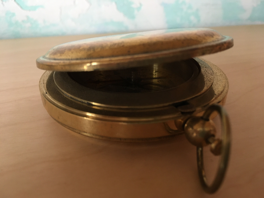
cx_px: 132
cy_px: 99
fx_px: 221
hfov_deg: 61.7
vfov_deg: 48.2
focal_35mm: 29
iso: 200
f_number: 2.2
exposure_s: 1/33
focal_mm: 4.15
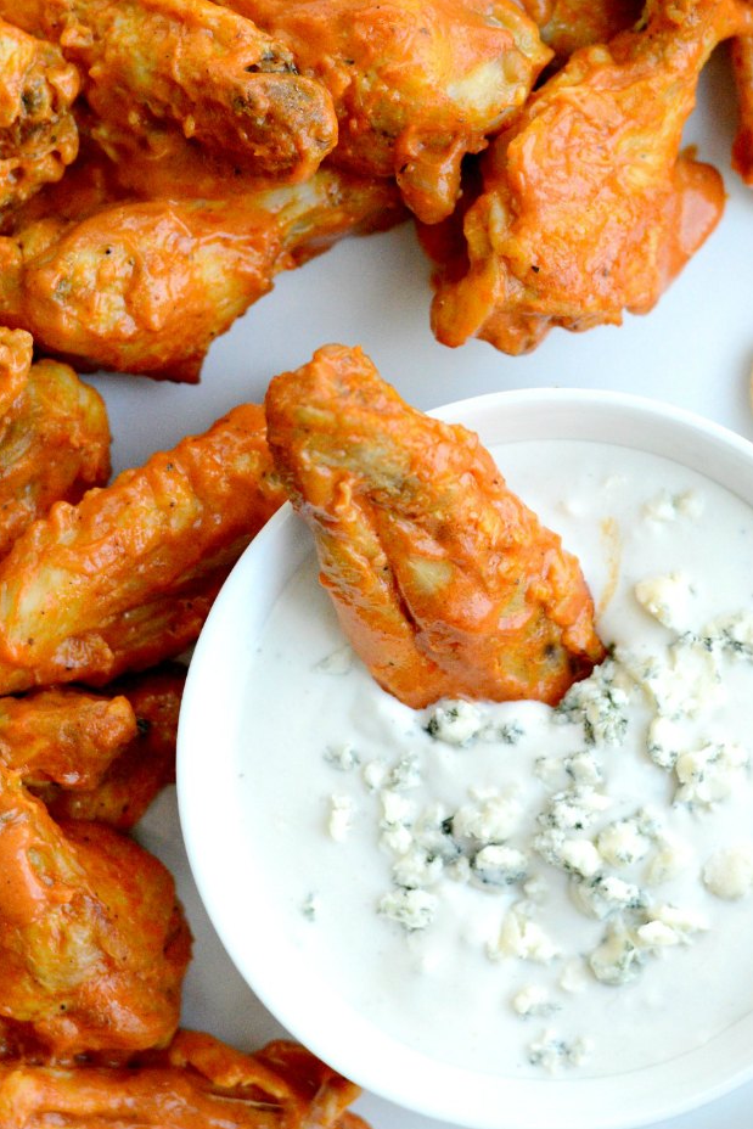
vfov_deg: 17.4
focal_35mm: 117
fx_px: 3669
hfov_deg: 11.7
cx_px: 542
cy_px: 288
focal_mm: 50
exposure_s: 1/1250
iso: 2200
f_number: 3.2
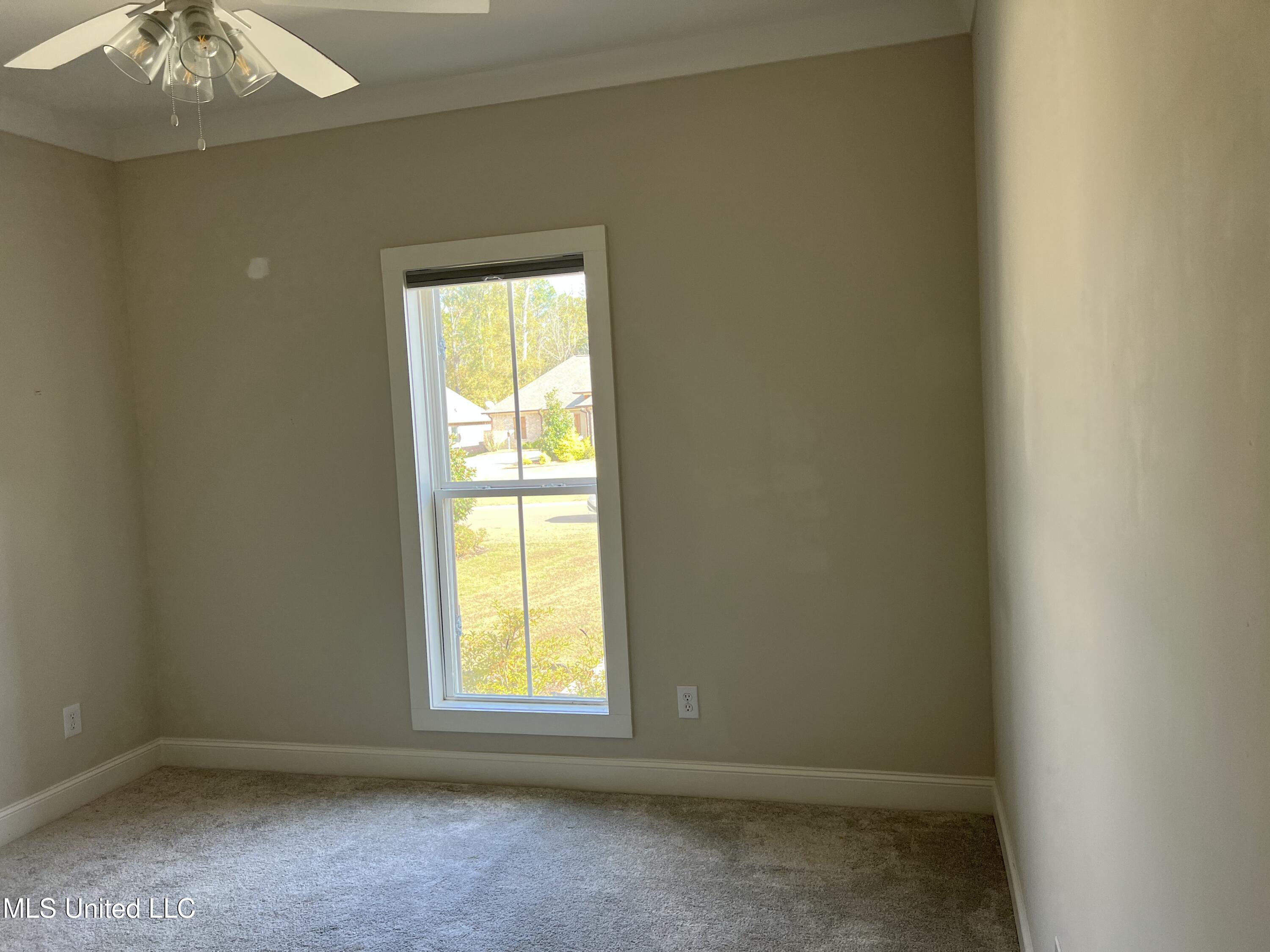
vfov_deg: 53.1
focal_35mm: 26
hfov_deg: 67.3
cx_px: 635
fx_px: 954
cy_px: 476
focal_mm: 5.7
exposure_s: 1/134
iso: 64
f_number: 1.5
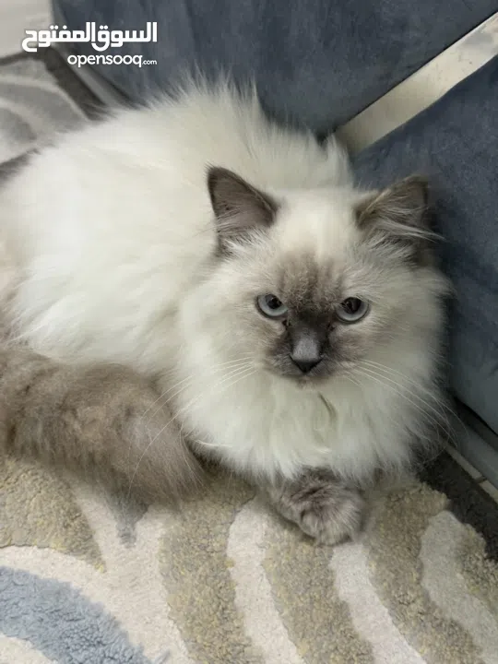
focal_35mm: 48
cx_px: 249
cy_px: 332
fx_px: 921
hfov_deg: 30.3
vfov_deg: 39.7
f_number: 1.78
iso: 500
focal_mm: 6.76
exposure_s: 1/33
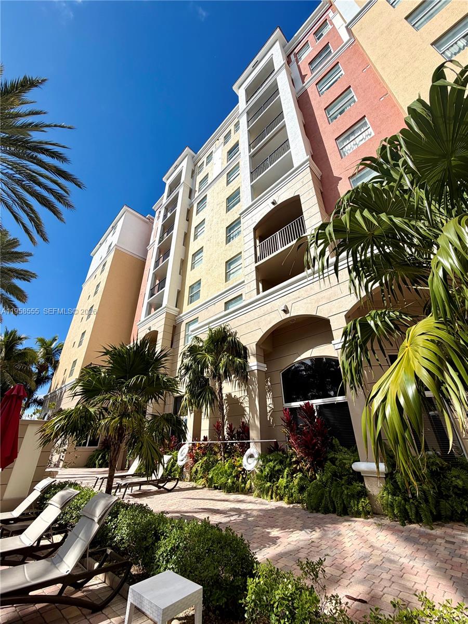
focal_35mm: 14
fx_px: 252
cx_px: 234
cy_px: 312
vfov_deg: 102.1
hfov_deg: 85.7
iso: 20
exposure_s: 1/1497
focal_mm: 2.22
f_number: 2.2
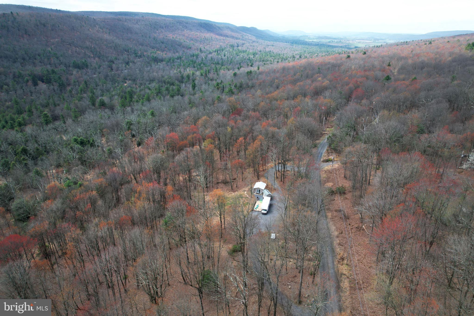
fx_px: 290
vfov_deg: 57.2
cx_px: 237
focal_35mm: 22
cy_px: 158
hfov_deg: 78.6
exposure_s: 1/725
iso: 120
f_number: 2.8
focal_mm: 8.38
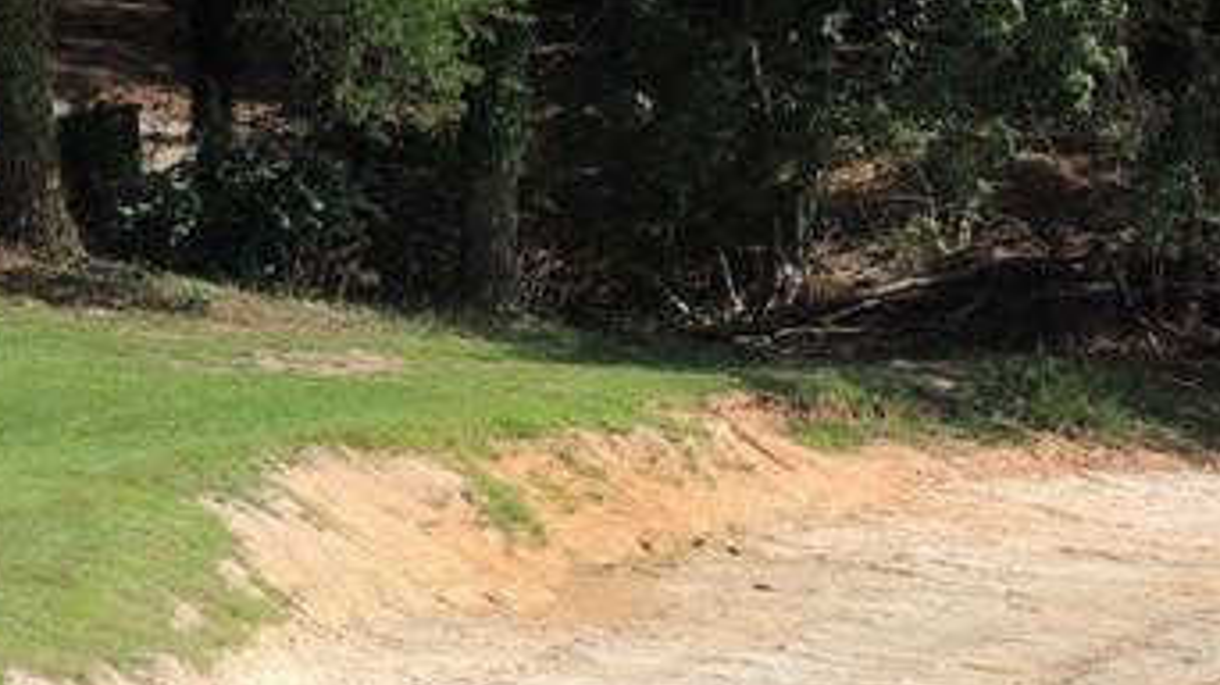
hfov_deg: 7.3
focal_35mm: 294
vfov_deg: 4.1
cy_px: 389
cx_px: 1430
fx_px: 9506
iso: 100
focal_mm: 16
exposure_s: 1/500
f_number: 4.1
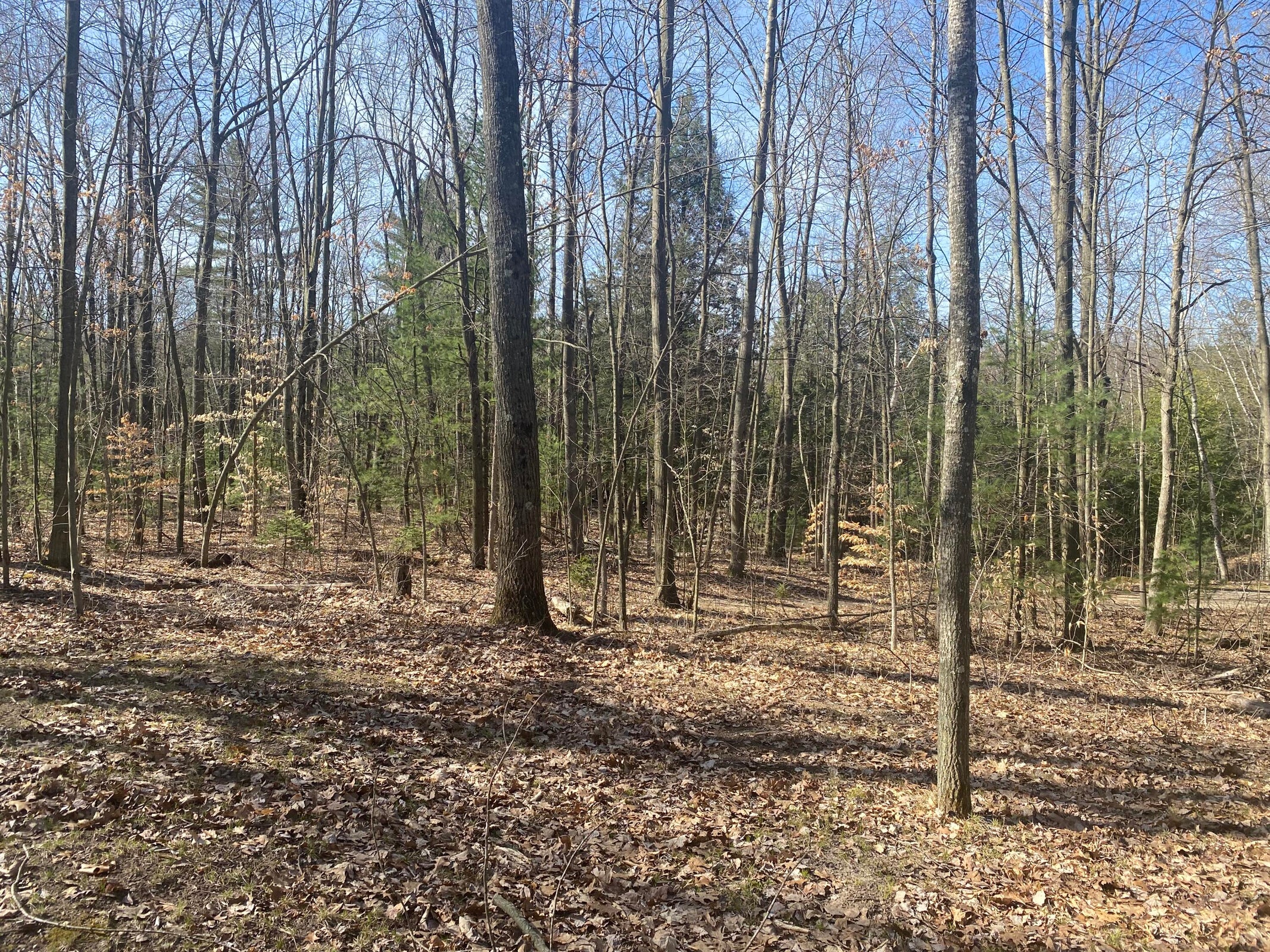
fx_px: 954
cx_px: 635
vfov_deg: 53.1
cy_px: 476
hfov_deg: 67.3
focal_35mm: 26
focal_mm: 4.25
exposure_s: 1/990
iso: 32
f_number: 1.8
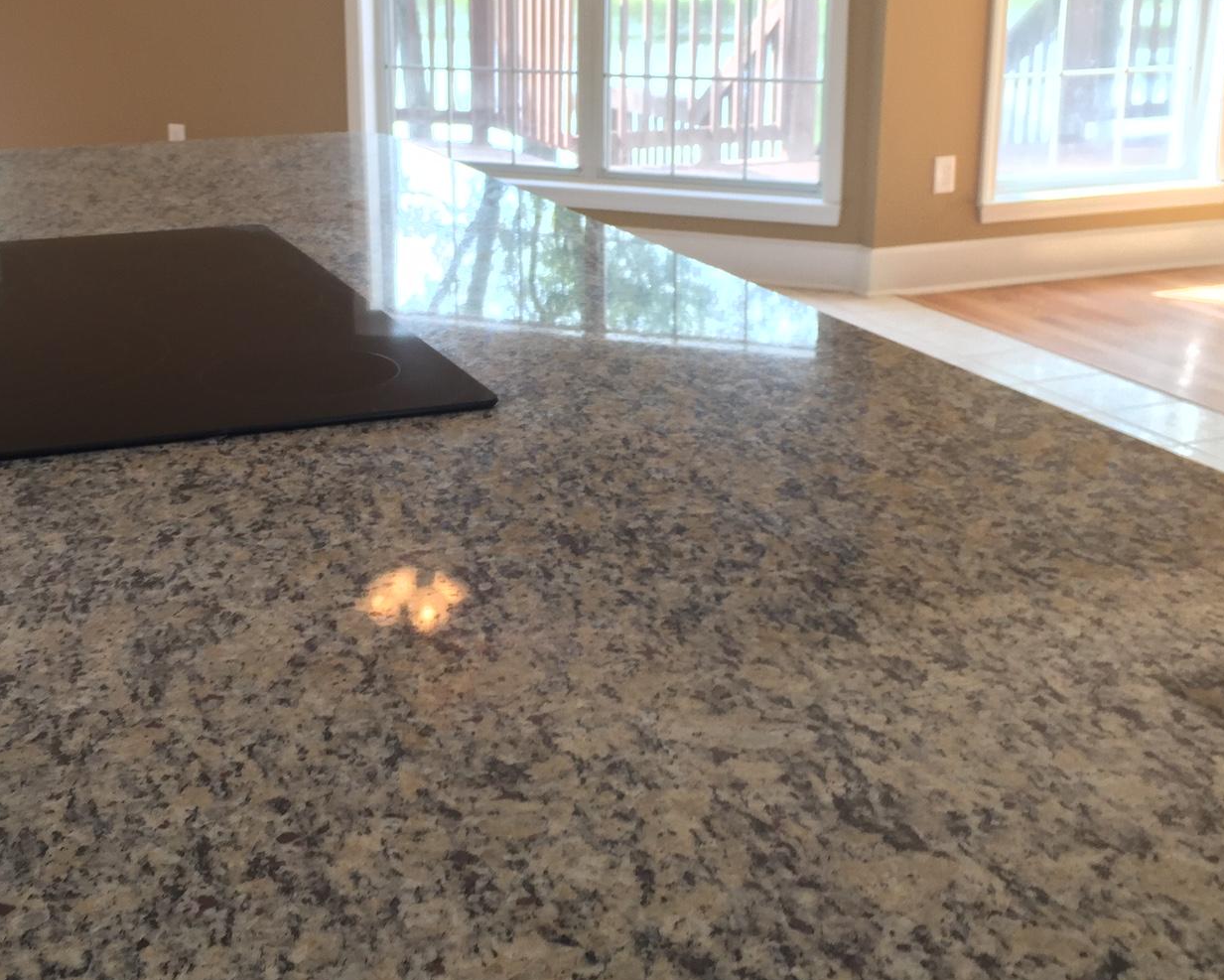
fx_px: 1703
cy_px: 406
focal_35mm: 47
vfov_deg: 32.0
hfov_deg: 39.4
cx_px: 489
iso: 32
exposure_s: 1/30
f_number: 2.2
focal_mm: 4.15
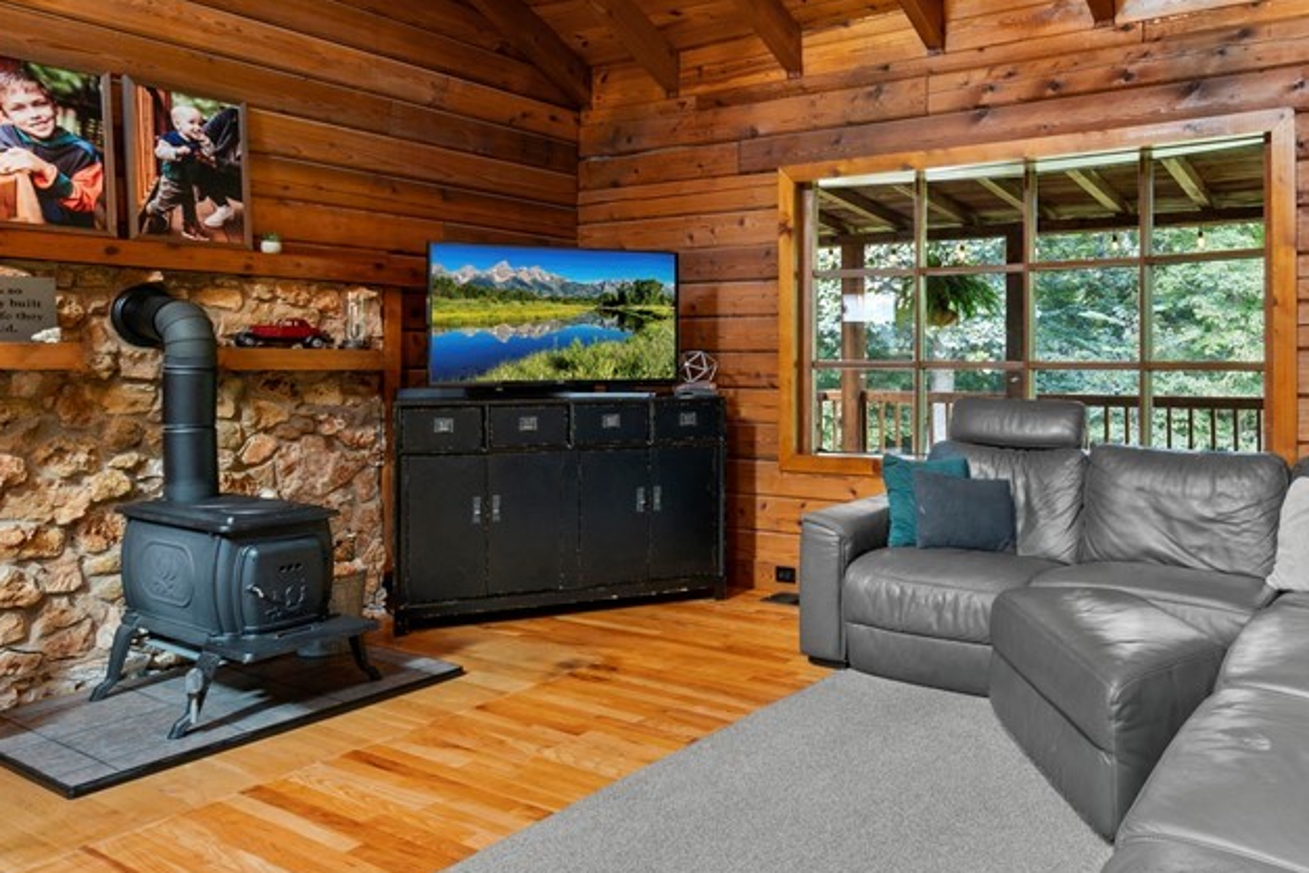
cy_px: 353
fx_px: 945
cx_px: 908
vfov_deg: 49.3
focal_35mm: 26
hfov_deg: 66.8
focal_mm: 10
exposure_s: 1.3
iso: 400
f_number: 8
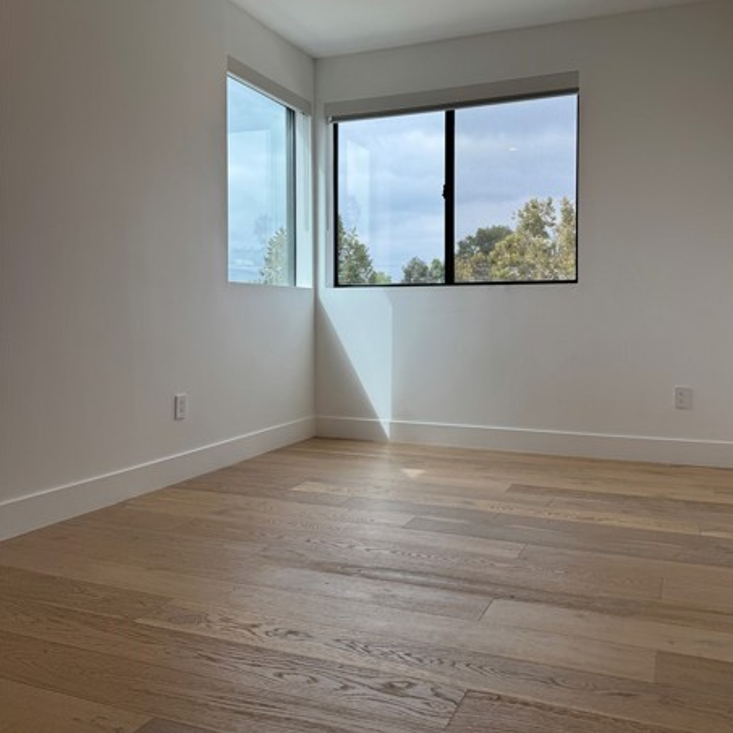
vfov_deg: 53.8
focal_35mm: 30
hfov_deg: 54.0
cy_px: 306
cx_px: 387
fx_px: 719
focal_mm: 6.76
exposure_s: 1/1215
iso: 80
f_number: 1.78
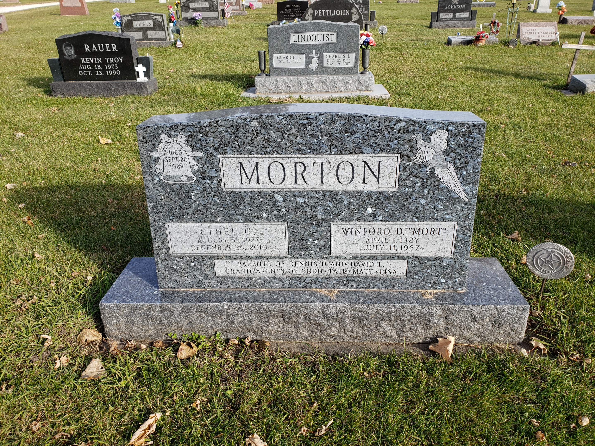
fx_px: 447
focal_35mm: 26
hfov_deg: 67.3
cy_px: 223
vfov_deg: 53.1
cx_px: 298
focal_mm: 4.3
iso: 50
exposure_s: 1/589
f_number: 2.4
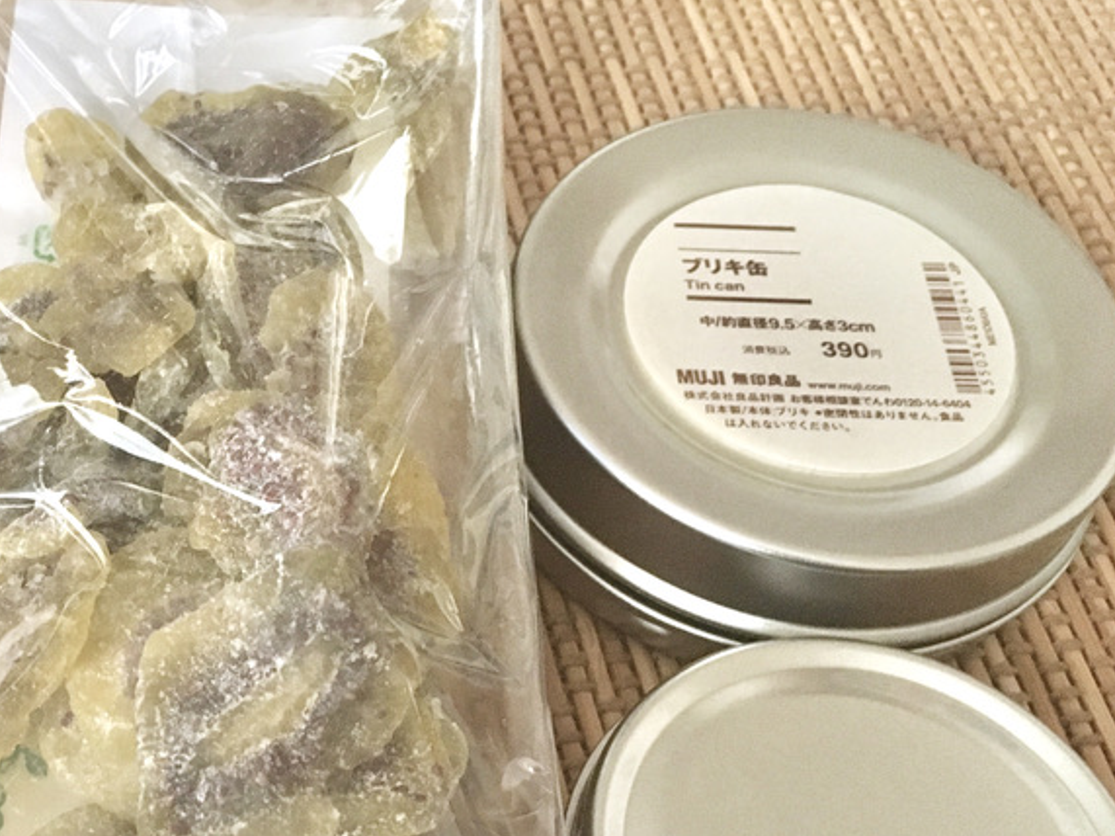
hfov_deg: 35.0
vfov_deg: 27.5
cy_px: 672
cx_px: 145
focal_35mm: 52
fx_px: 1675
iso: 250
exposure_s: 1/15
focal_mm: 4.15
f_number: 2.2
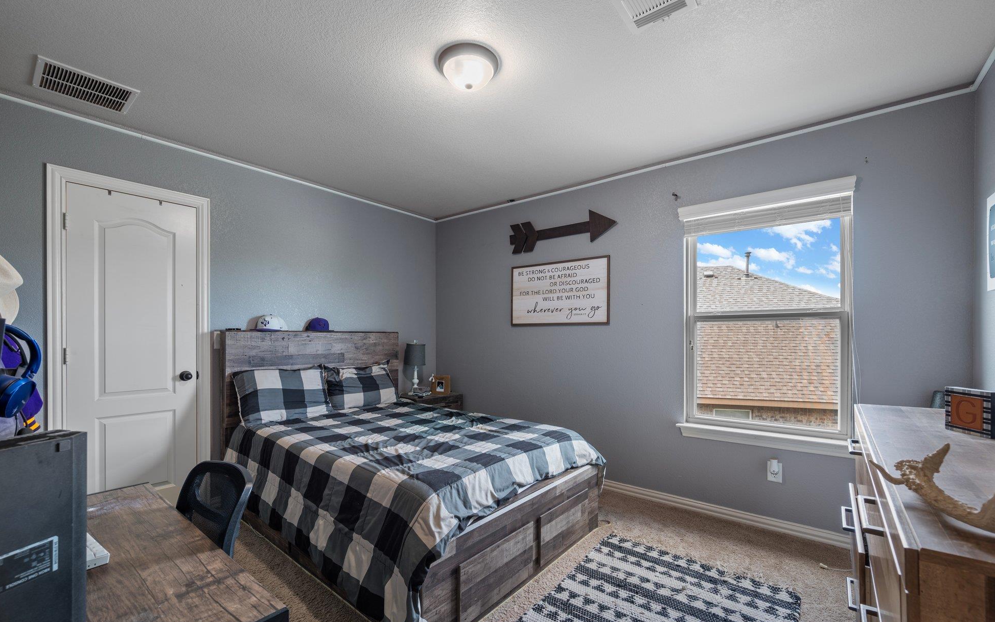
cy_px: 342
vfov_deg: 74.6
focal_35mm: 15
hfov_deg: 101.5
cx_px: 496
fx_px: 407
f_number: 8
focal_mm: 14
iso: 100
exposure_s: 2
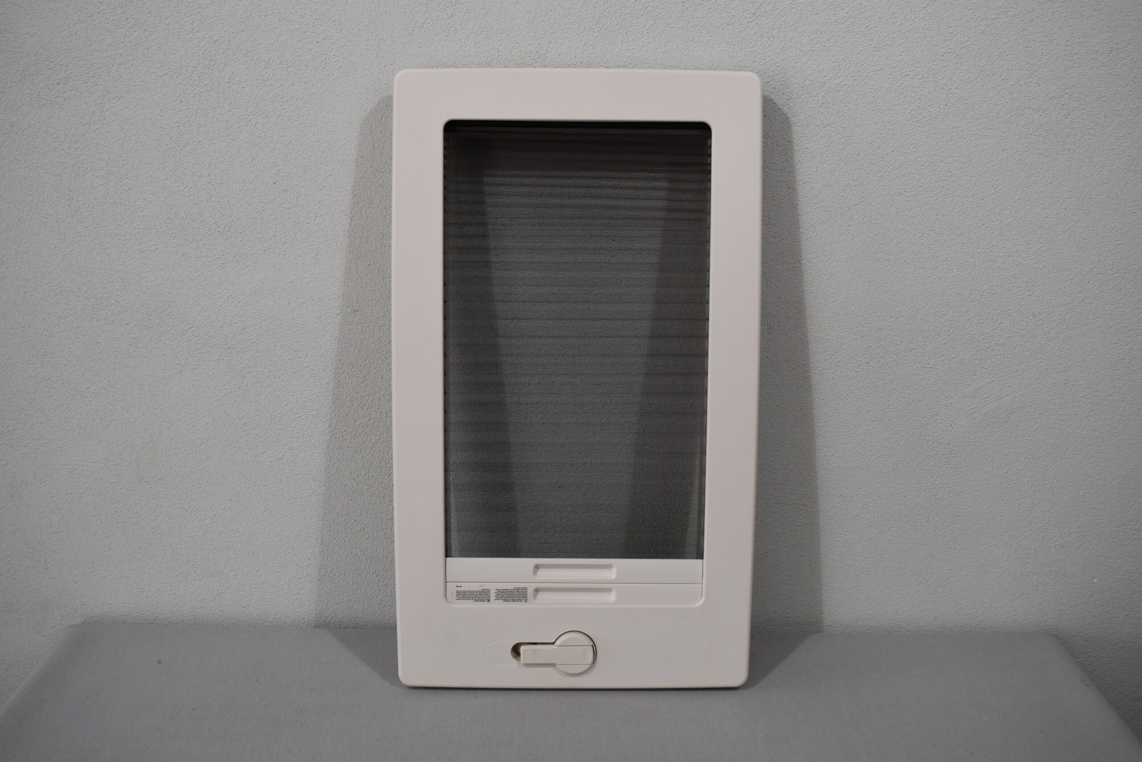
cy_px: 381
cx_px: 571
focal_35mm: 34
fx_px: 1094
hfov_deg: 55.1
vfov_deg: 38.4
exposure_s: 1/125
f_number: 5.6
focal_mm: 23
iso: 200
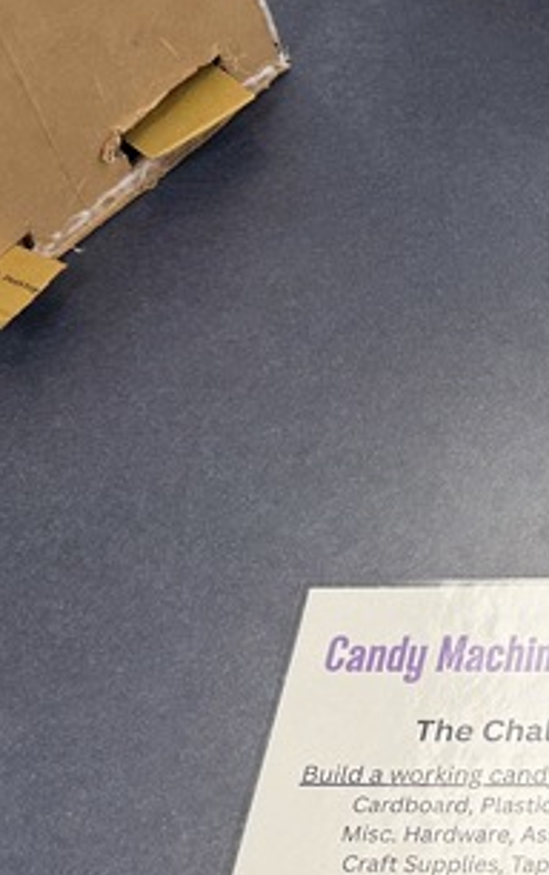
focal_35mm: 85
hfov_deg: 13.5
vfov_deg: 24.0
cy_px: 194
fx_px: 2029
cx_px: 1044
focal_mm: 6.76
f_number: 1.78
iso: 125
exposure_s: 1/120
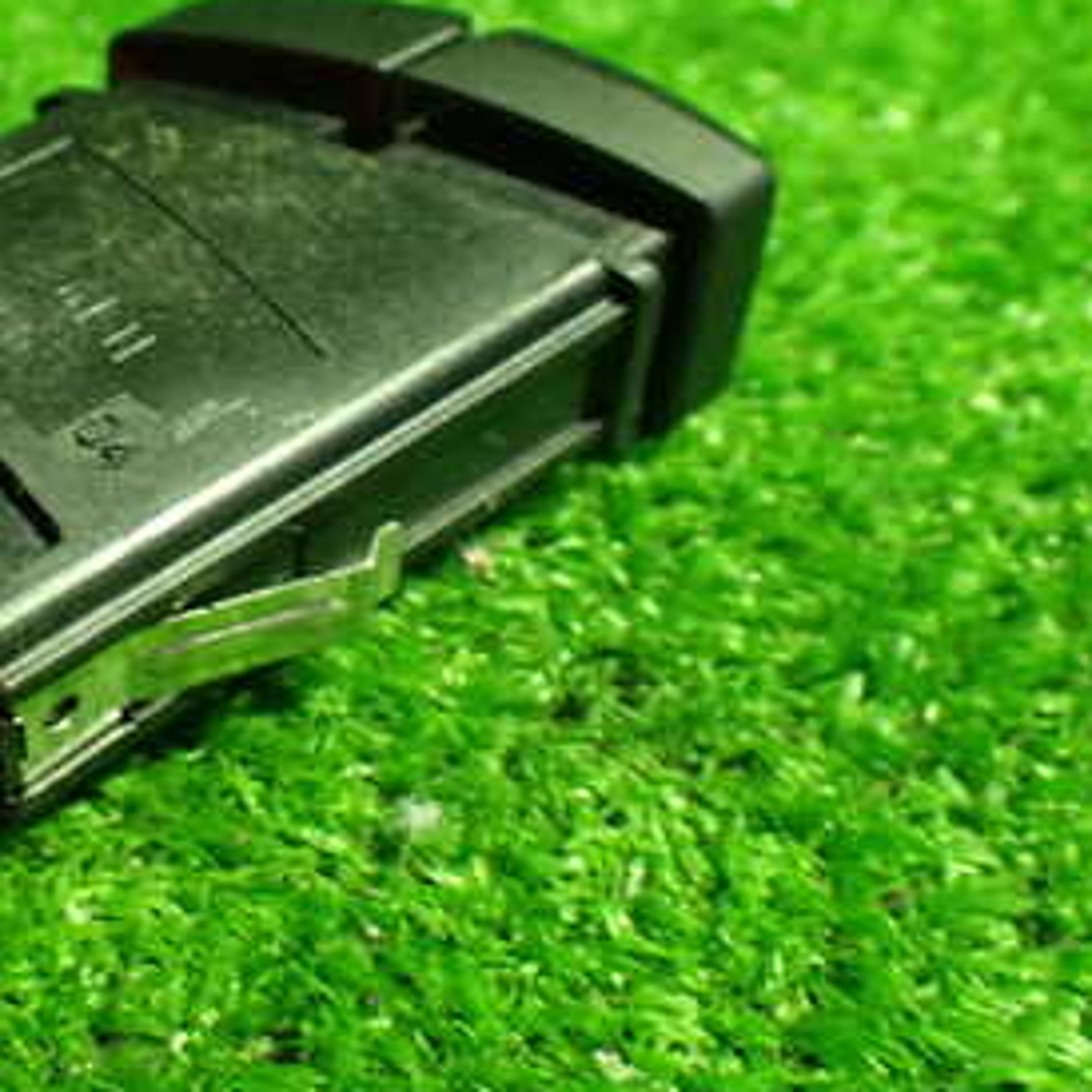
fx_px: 2070
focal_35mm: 58
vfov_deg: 29.4
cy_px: 371
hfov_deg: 29.0
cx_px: 235
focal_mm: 5.4
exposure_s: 1/60
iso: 800
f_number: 2.3
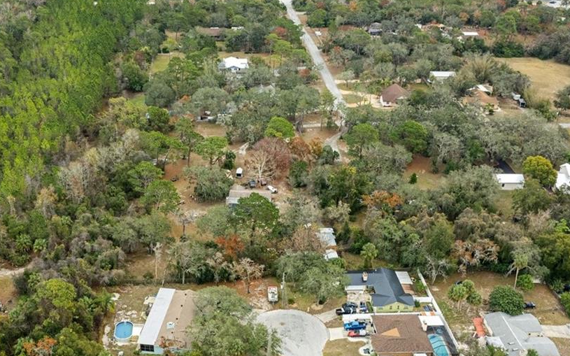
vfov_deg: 29.1
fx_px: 683
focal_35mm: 44
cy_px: 218
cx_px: 225
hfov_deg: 45.0
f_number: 2.8
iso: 130
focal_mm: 8.38
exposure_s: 1/240
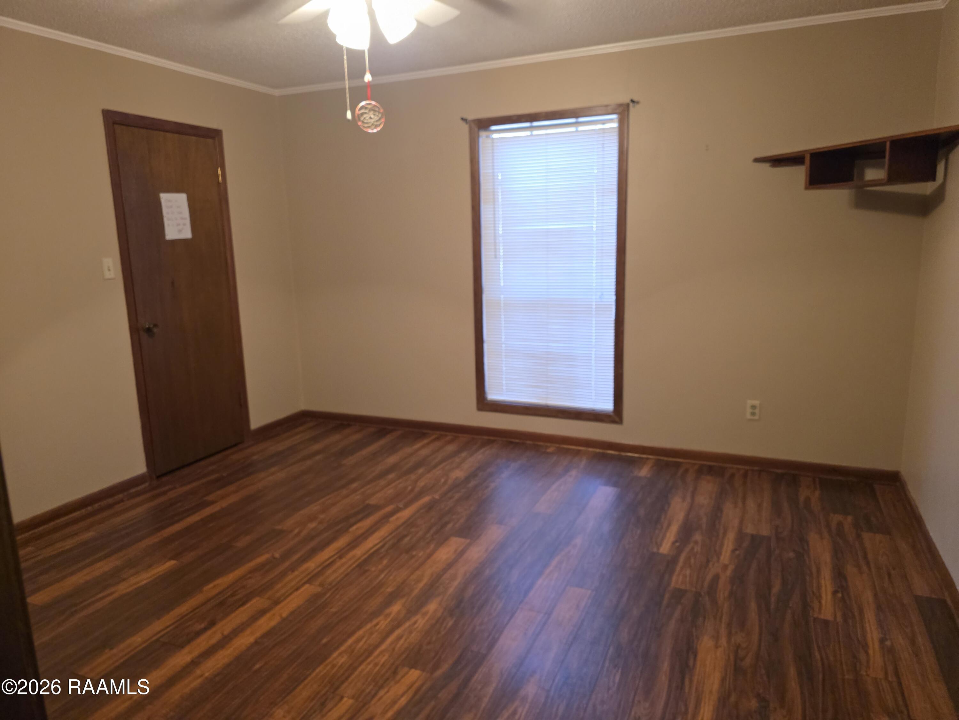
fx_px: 637
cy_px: 360
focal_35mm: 23
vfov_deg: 58.9
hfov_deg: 73.9
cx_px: 480
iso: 640
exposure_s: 1/120
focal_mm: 6.3
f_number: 1.7
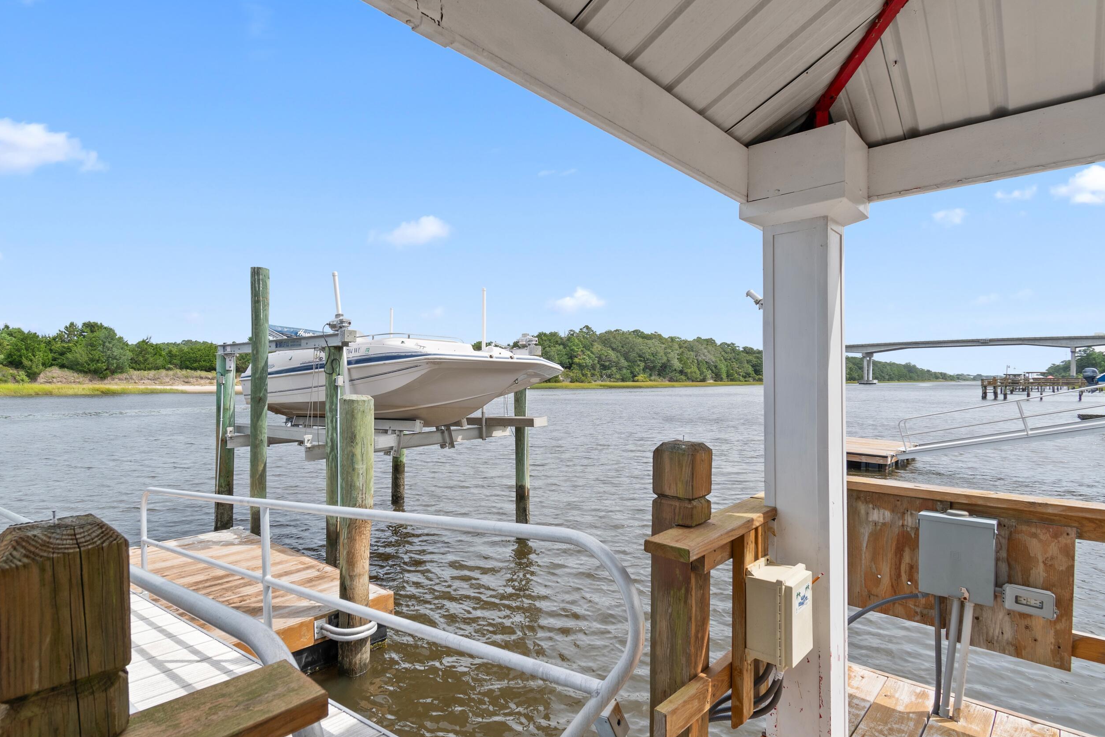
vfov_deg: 67.3
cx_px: 471
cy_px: 391
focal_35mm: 18
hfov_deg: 89.4
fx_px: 552
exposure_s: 1/160
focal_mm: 10
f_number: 7.1
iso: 100
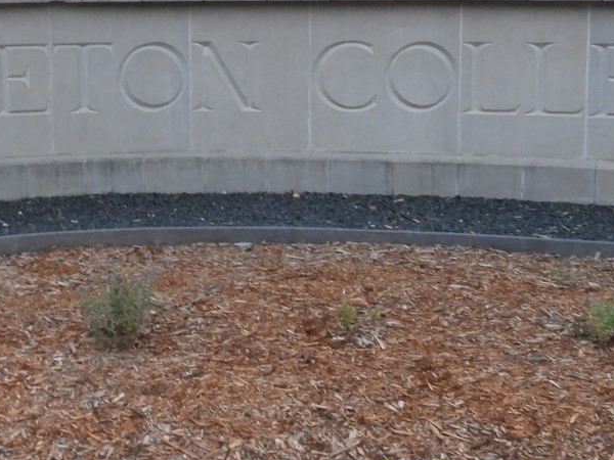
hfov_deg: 27.0
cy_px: 139
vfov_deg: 20.3
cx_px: 234
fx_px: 1277
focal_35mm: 72
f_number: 3.5
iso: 320
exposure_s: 1/30
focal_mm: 5.4
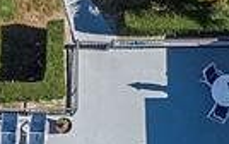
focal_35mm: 243
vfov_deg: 5.2
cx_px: -87
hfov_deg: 8.5
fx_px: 1518
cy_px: 369
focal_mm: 5.22
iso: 100
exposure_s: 1/800
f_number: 3.1
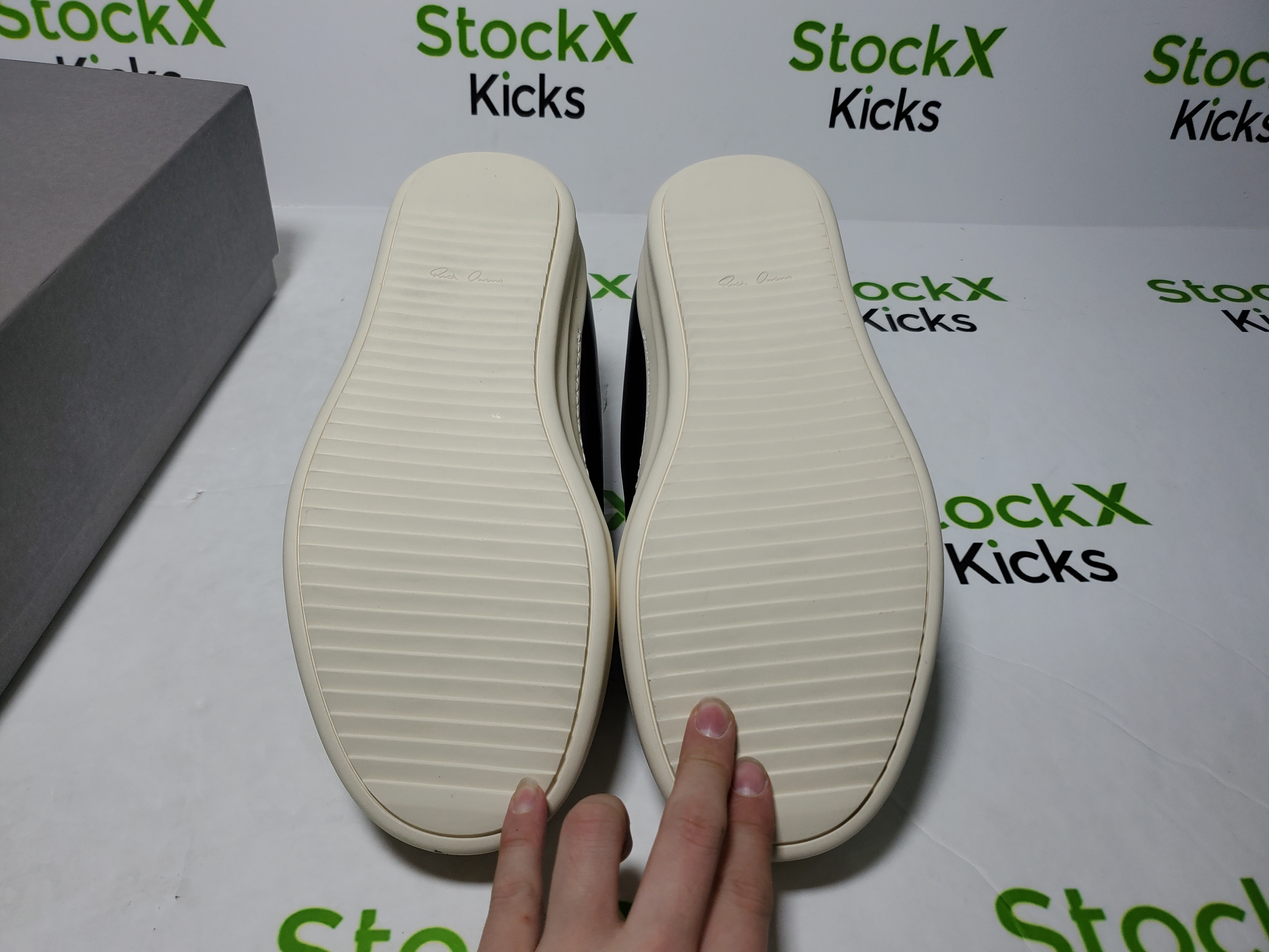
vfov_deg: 53.1
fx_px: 953
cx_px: 634
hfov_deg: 67.3
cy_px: 476
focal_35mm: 26
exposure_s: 1/809
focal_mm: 4.3
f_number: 1.5
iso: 50
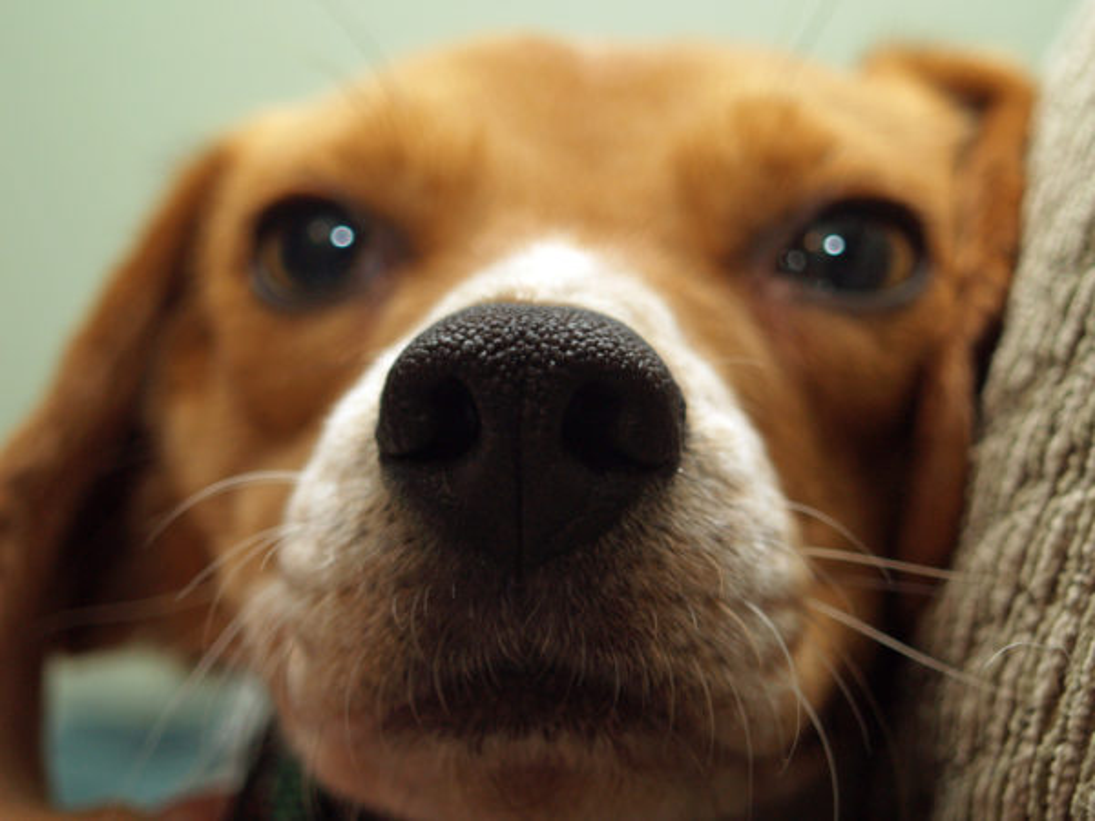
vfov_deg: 16.4
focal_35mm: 90
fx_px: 2847
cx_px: 548
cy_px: 410
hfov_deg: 21.8
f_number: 5.6
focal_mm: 45
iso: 320
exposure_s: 1/80
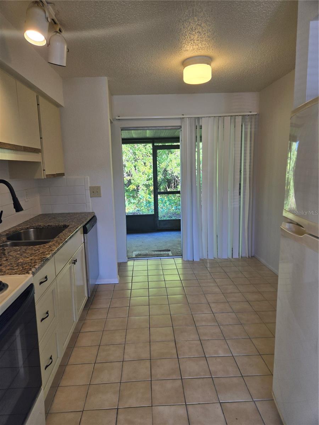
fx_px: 283
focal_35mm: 23
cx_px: 160
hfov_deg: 58.9
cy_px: 212
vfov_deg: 73.9
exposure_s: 1/120
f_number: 1.8
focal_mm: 5.4
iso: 80
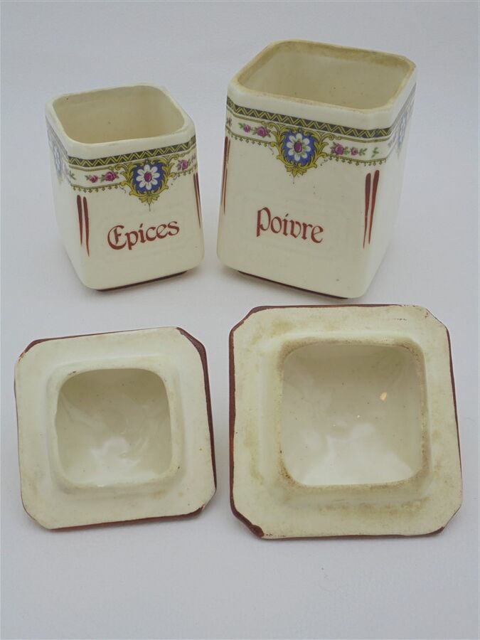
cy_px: 320
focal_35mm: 38
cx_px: 240
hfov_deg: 37.7
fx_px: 703
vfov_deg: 49.0
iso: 100
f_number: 4.2
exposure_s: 1/50
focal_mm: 6.9
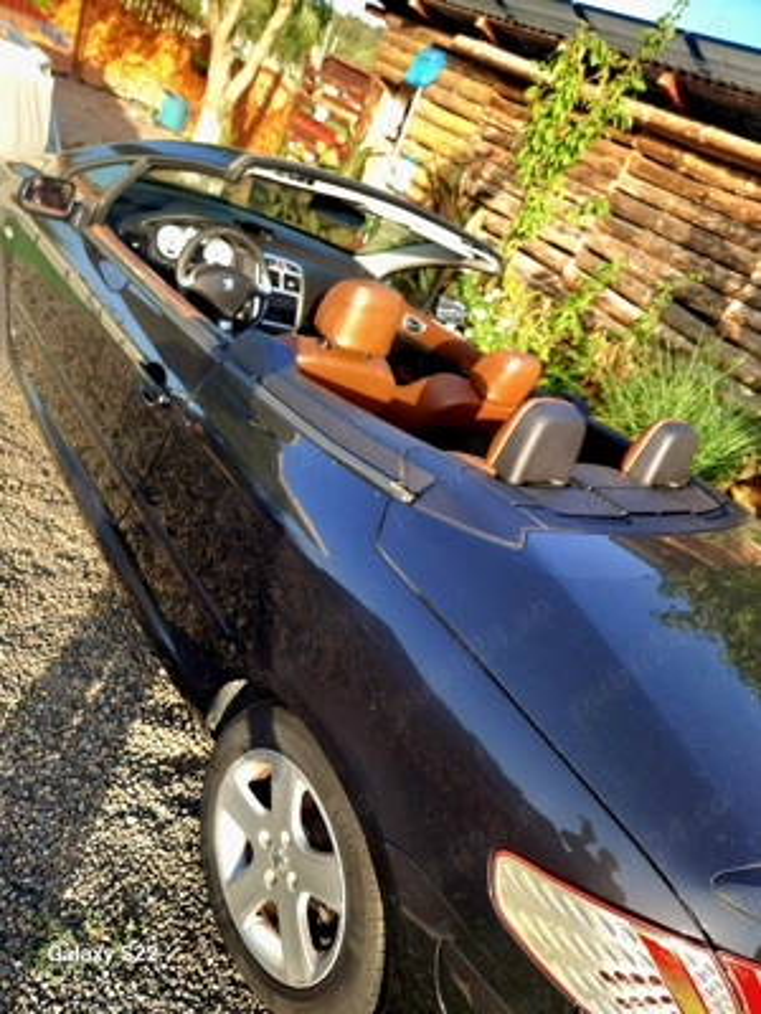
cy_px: 507
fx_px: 674
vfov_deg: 73.9
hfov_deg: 58.9
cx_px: 380
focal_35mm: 23
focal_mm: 5.4
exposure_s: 1/556
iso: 50
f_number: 1.8
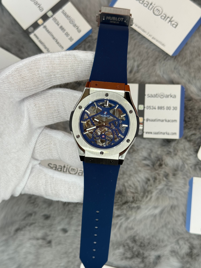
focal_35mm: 48
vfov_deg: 39.7
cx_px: 100
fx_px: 372
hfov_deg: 30.3
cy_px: 134
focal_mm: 6.76
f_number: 1.78
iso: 64
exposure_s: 1/754
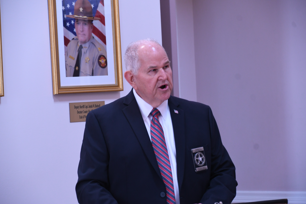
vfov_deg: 12.2
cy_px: 102
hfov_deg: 18.2
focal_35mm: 112
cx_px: 153
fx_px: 956
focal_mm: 75
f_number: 5.6
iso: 1250
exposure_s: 1/60
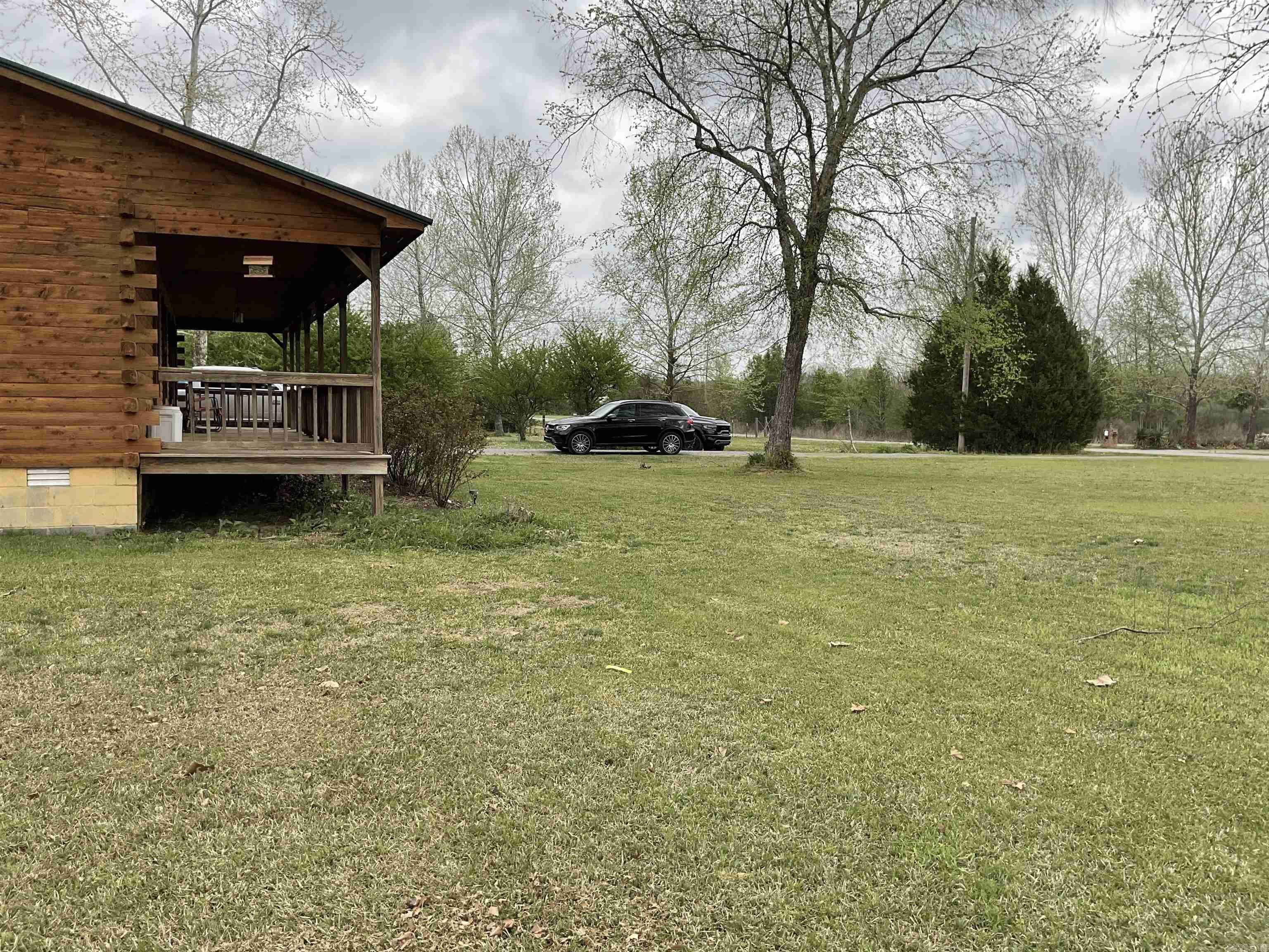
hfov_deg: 61.7
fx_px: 1063
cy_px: 476
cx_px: 634
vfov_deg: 48.2
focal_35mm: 29
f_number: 1.8
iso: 16
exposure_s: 1/978
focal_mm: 3
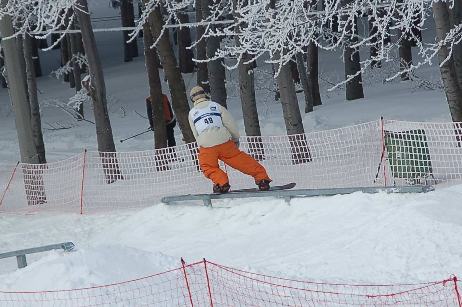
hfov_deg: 17.5
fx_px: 1500
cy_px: 154
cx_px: 231
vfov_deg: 11.7
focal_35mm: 117
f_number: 5.6
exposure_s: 1/1000
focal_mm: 78
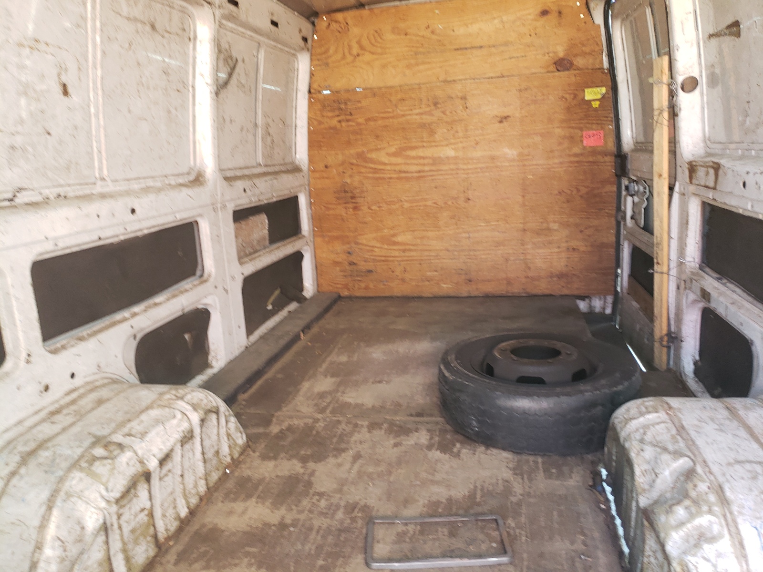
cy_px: 286
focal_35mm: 26
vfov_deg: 53.1
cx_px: 382
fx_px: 573
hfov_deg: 67.3
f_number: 1.5
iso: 82
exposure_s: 1/60.2
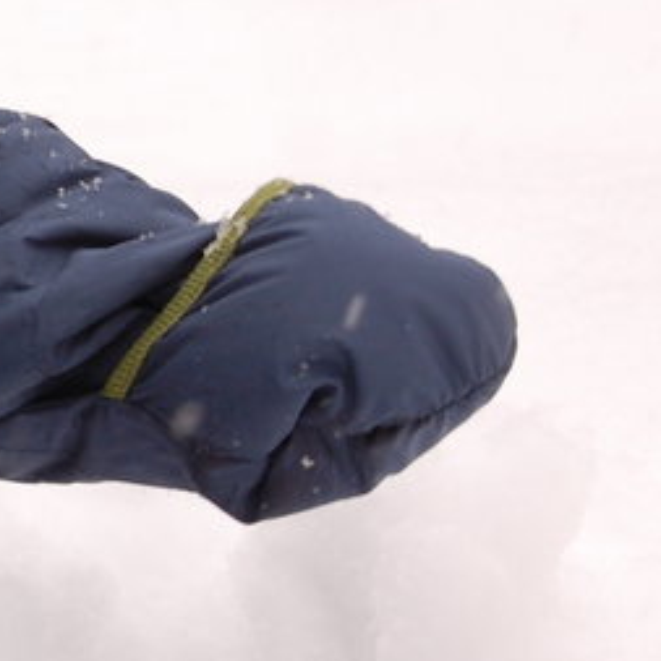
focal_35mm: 284
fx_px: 6129
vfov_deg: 6.2
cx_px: -251
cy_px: 273
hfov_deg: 6.1
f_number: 8
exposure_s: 1/250
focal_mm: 55
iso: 400
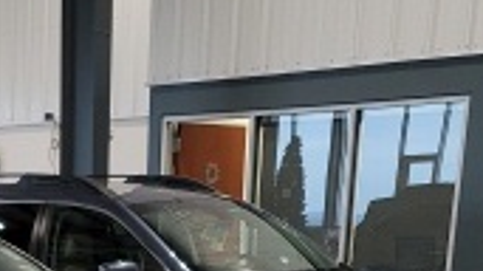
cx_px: -17
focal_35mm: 102
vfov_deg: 10.3
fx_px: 1306
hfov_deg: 20.2
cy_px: 646
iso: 191
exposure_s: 1/60
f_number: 1.8
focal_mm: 7
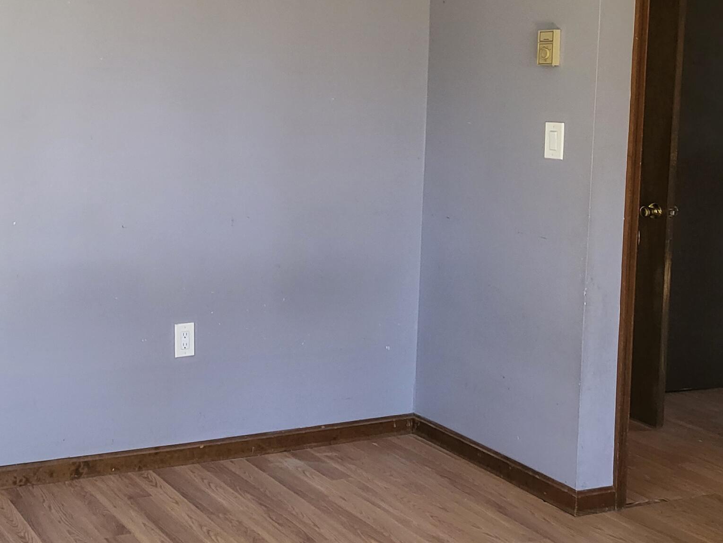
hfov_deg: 35.9
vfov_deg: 28.2
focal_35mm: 51
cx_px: 119
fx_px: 1065
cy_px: 145
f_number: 1.8
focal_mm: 4.25
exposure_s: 1/40
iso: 200
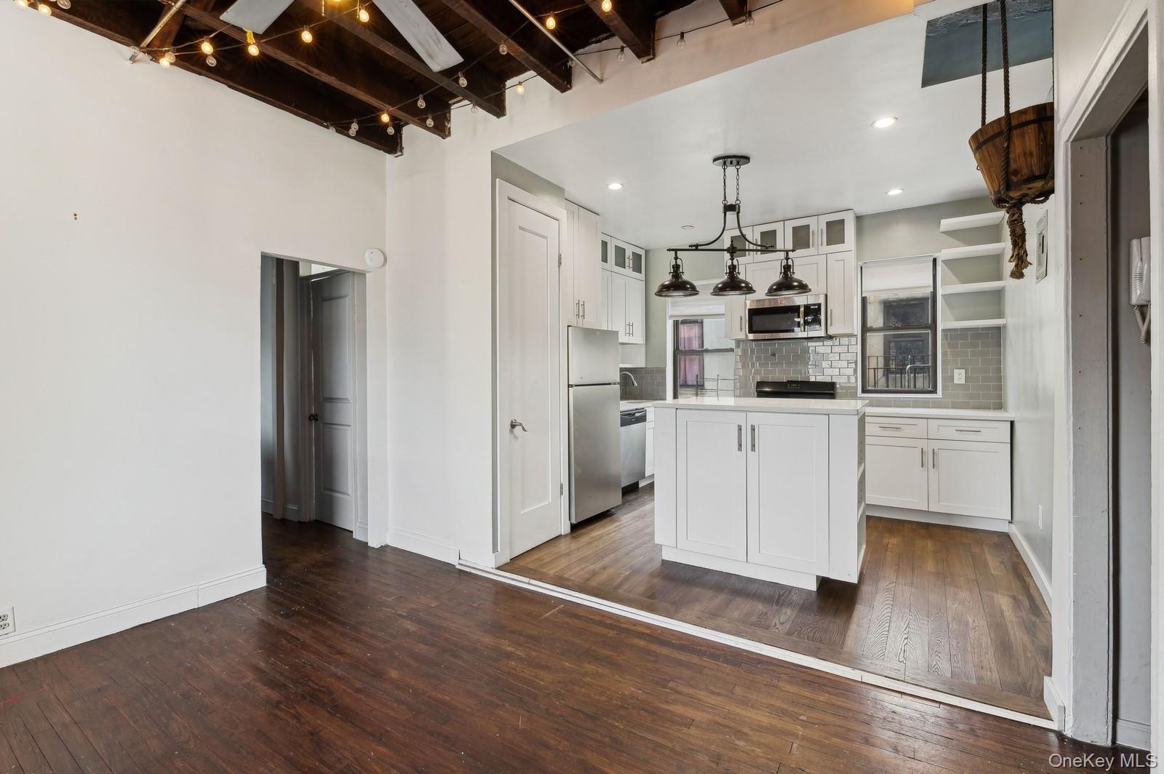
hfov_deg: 100.4
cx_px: 582
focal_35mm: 15
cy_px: 387
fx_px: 485
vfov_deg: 77.2
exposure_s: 1/5
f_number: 14
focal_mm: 15
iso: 320
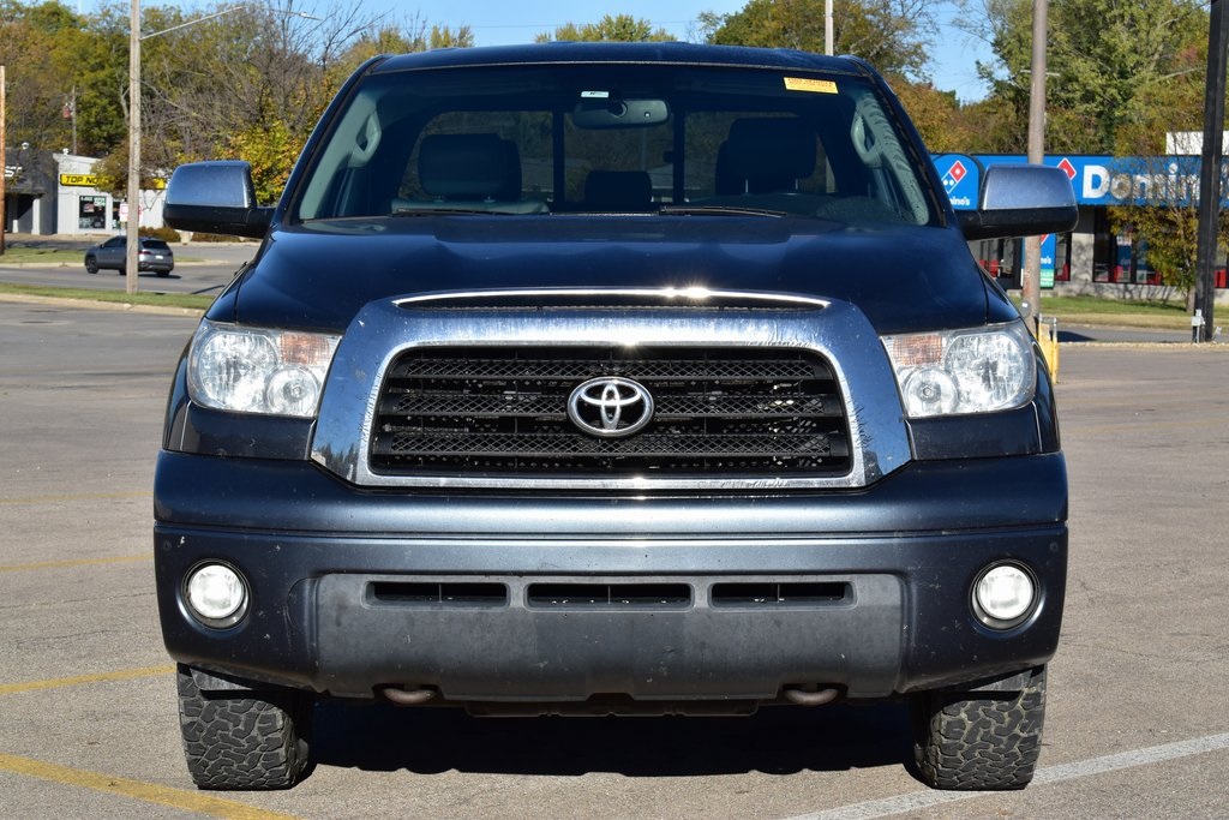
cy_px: 410
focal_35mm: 82
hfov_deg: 24.6
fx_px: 2817
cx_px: 614
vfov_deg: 16.6
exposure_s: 1/500
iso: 400
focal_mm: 55
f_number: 11
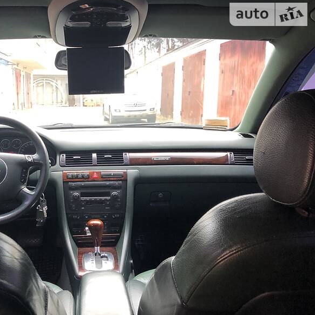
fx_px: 350
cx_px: 99
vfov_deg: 48.5
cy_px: 159
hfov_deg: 47.5
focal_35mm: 34
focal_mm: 4
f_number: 1.8
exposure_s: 1/30
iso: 32
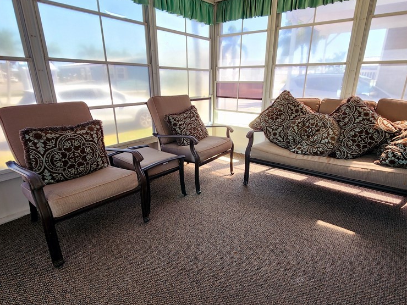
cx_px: 212
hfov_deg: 87.7
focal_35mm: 18
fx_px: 212
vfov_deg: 71.6
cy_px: 159
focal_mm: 2.2
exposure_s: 1/60
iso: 80
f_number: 2.2
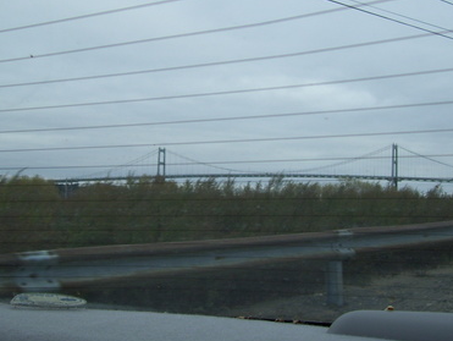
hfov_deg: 33.2
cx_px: 199
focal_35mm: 58
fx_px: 760
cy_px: 136
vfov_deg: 25.2
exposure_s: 1/500
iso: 80
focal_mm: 6
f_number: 2.7
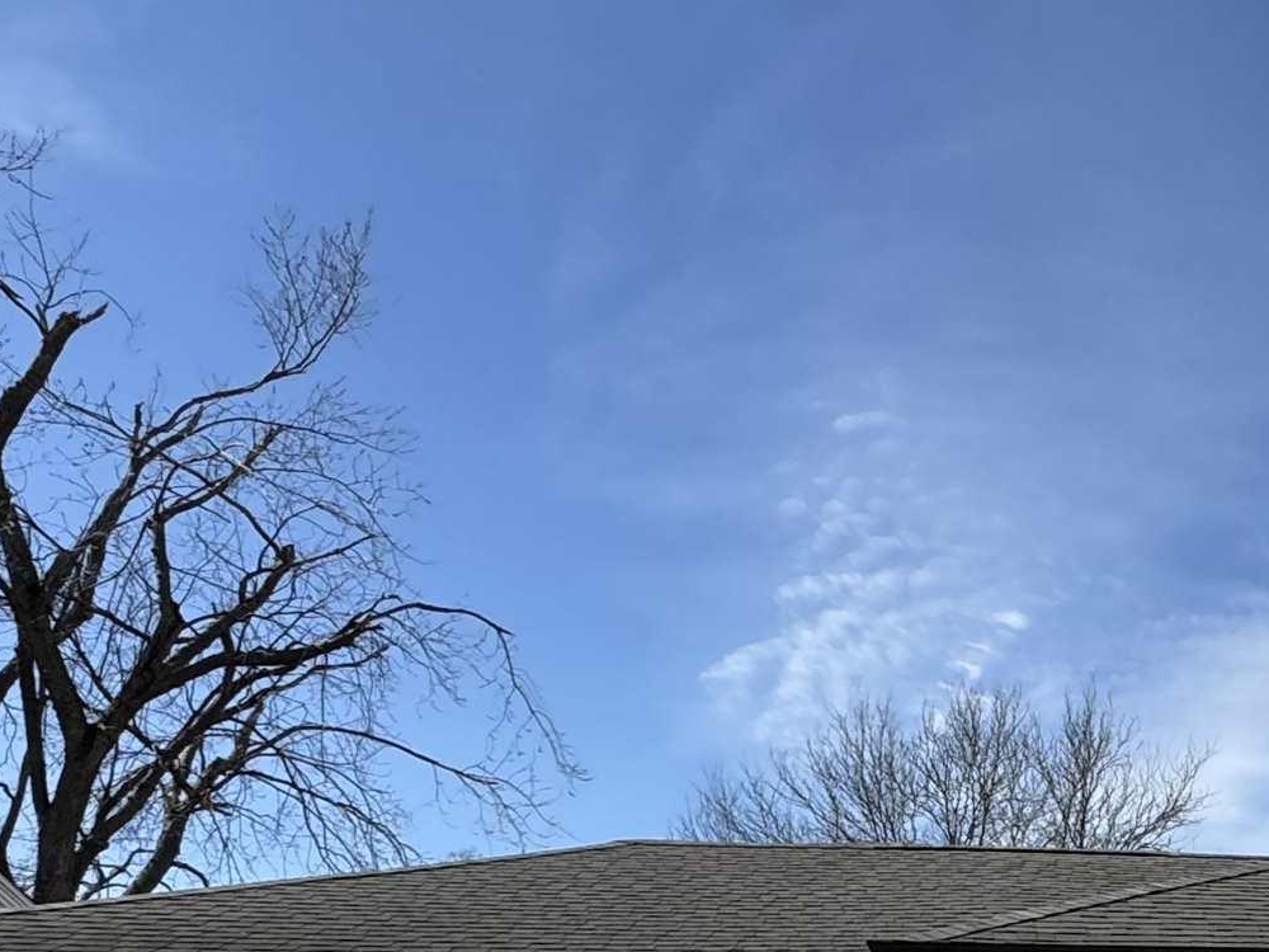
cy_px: 1114
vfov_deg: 29.4
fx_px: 1576
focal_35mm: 43
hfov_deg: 39.3
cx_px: 1235
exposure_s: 1/2494
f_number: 2.2
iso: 50
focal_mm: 2.22
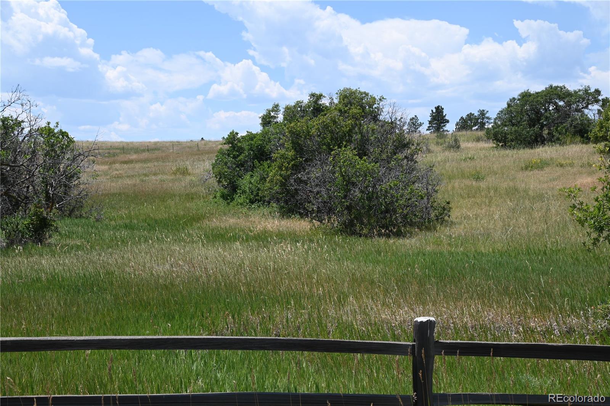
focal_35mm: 55
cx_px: 305
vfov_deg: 24.6
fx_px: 931
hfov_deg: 36.3
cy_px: 203
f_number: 7.1
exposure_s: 1/400
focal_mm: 55
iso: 100
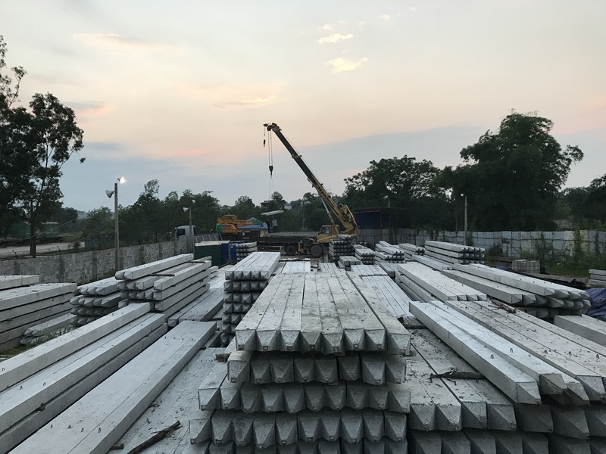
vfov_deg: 49.7
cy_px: 227
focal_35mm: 28
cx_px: 303
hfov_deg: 63.4
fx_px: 490
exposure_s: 1/33
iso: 25
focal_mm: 3.99
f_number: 1.8
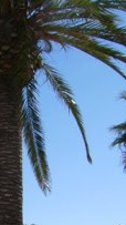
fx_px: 500
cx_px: -29
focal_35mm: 84
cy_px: 209
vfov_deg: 24.5
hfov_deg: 13.9
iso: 50
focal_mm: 5.95
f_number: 5.8
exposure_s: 1/594
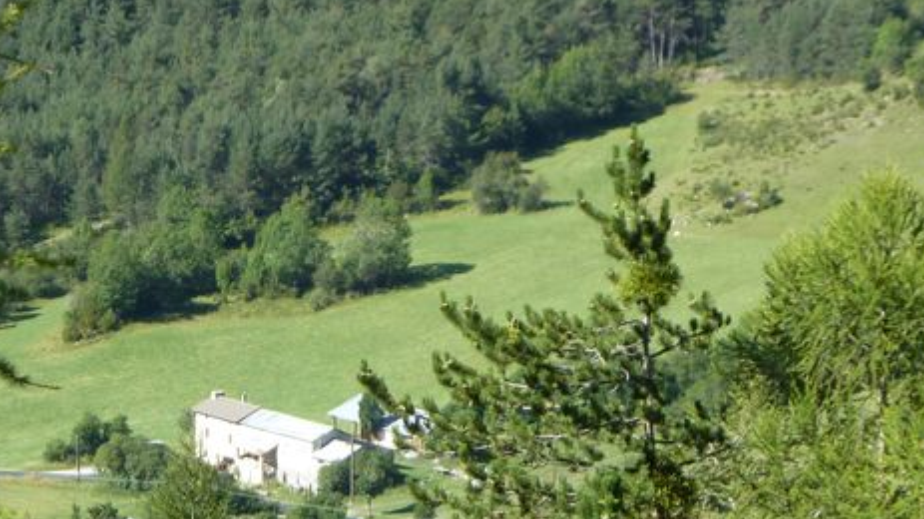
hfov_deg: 7.8
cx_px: 375
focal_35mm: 277
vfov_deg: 4.4
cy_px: 463
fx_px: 6784
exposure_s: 1/200
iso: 80
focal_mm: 24.1
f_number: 4.5
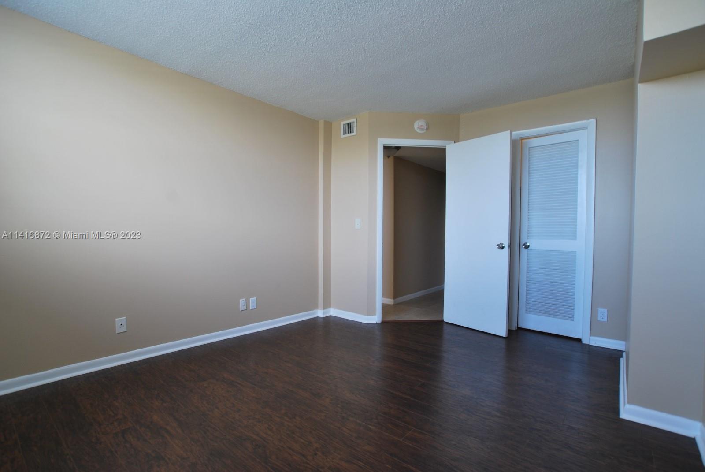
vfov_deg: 72.2
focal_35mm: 16
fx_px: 324
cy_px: 236
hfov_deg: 94.9
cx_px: 352
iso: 100
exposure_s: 1/10
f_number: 5.6
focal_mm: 11
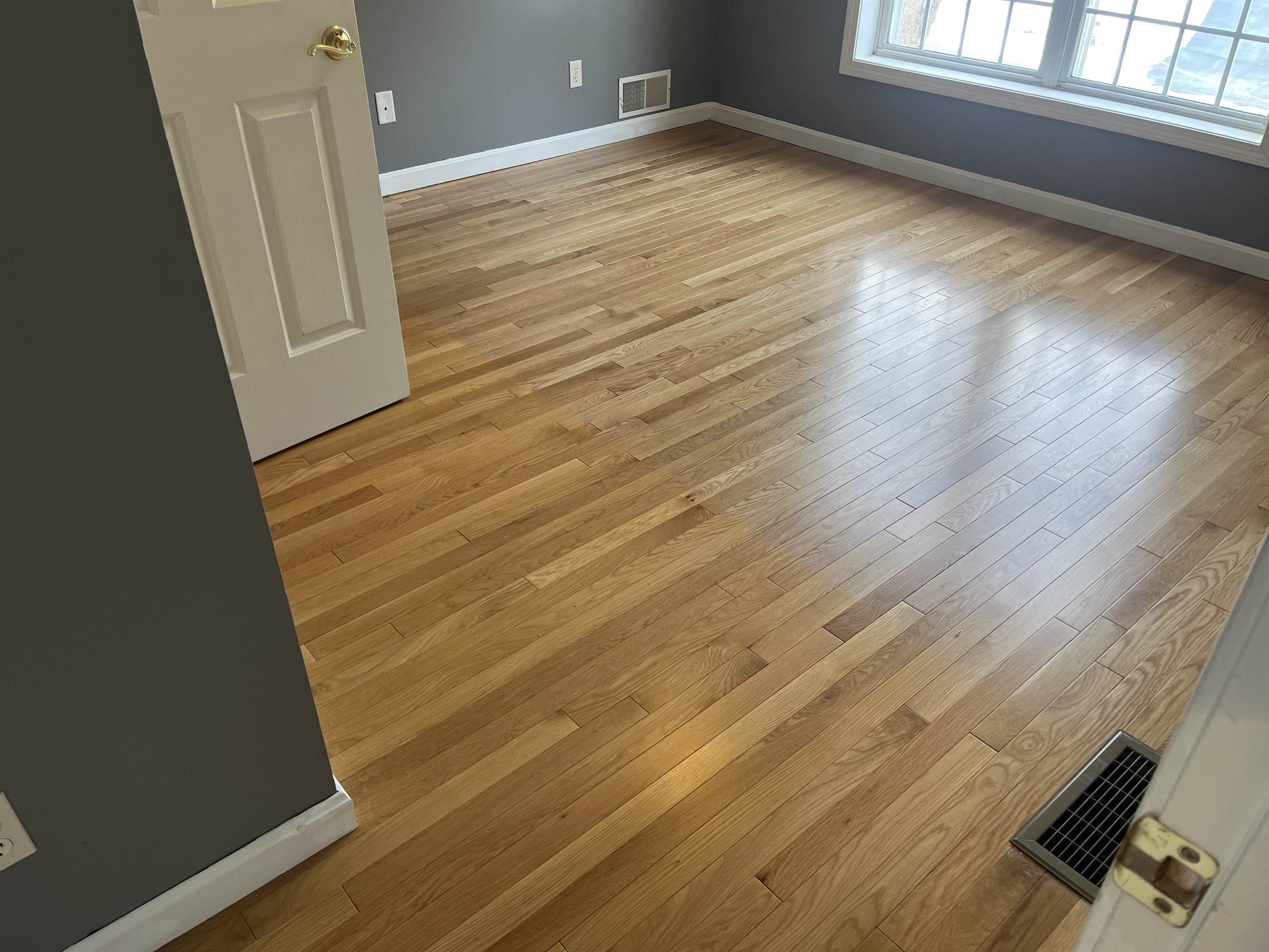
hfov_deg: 67.3
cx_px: 634
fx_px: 953
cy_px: 476
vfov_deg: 53.1
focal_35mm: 26
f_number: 1.6
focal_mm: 5.1
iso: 80
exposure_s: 1/60
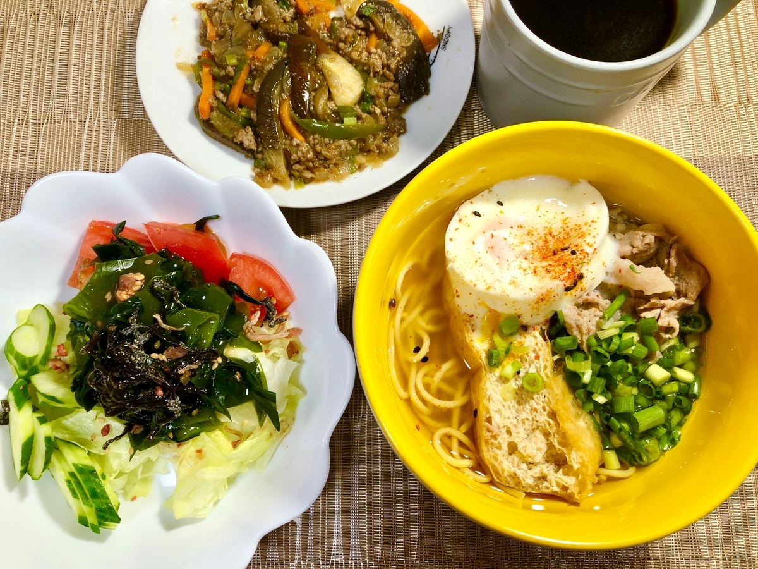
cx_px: 379
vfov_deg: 49.7
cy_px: 284
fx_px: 613
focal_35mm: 28
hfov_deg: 63.4
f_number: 1.8
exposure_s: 1/33
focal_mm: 3.99
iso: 25
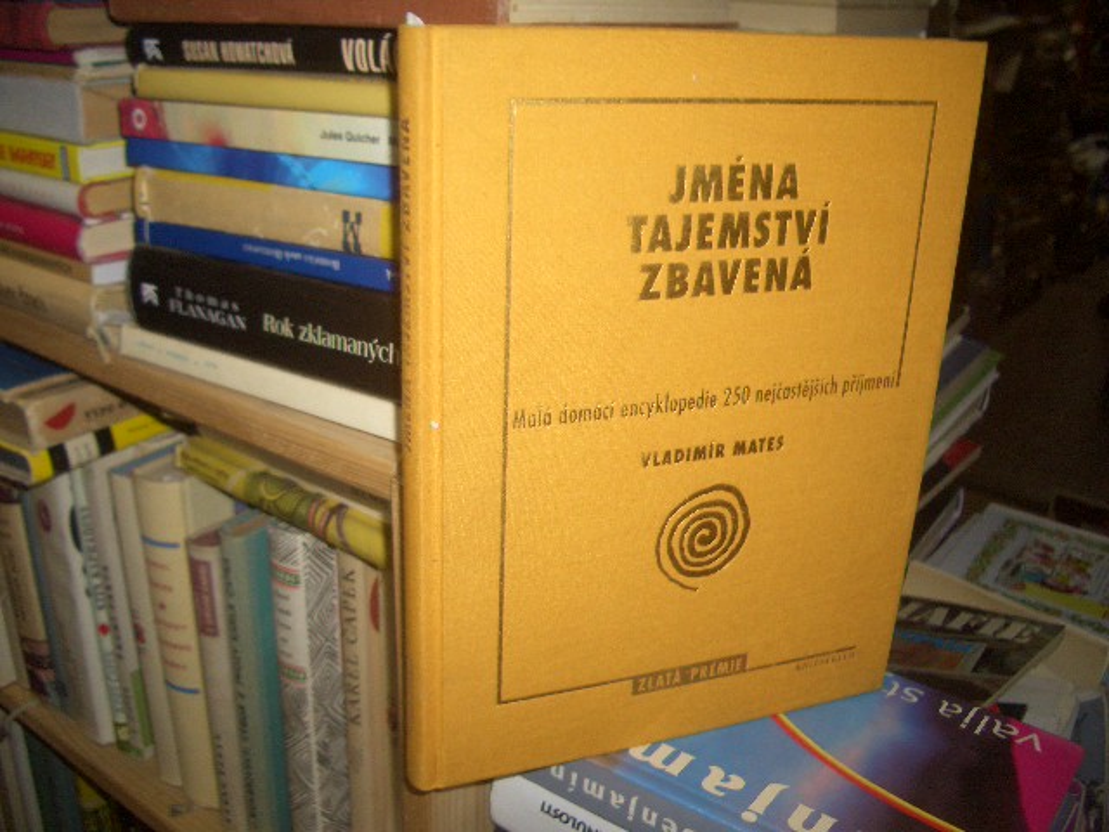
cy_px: 416
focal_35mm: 35
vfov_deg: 40.7
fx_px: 1121
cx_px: 554
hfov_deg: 52.6
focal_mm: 5.8
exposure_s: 1/60
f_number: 2.6
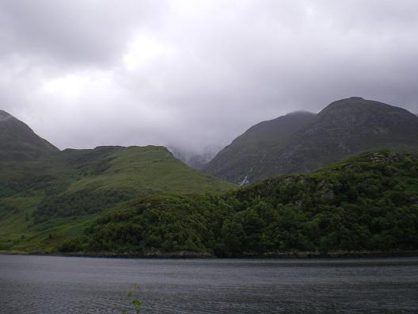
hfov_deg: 49.0
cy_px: 157
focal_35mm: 38
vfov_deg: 37.7
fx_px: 459
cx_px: 209
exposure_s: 1/160
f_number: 4.6
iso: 64
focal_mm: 6.3
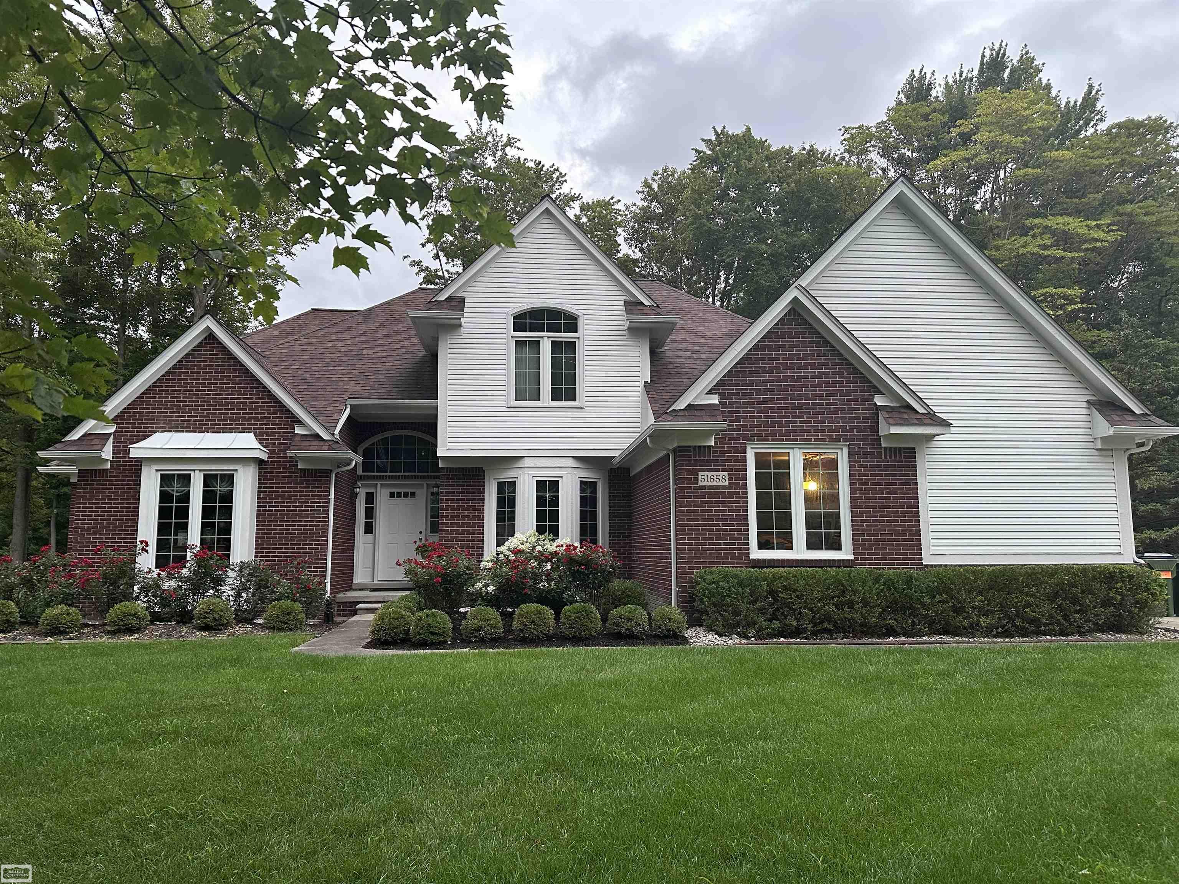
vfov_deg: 56.8
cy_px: 442
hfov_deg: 71.6
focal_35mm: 24
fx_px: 817
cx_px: 590
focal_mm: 6.86
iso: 250
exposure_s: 1/60
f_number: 1.78
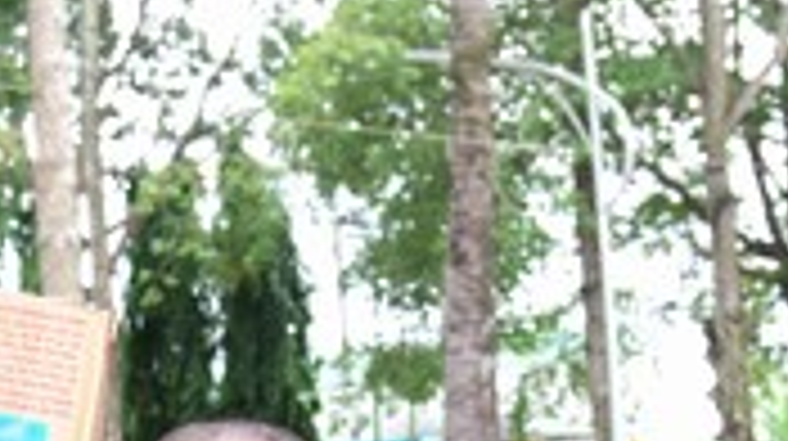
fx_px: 2275
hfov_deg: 19.2
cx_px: 36
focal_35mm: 109
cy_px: 662
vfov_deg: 10.7
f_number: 5
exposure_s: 1/125
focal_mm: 28
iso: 640
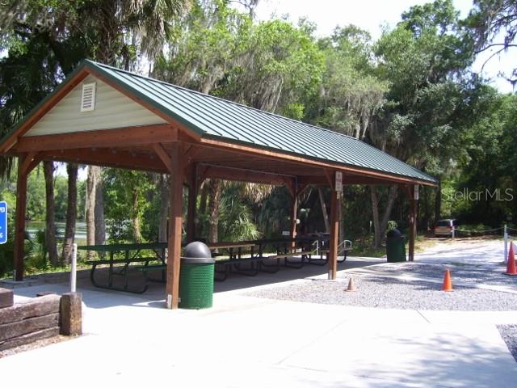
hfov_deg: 50.1
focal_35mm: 37
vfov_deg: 38.7
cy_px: 194
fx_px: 553
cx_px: 258
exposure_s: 1/500
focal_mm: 6
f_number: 2.7
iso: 80
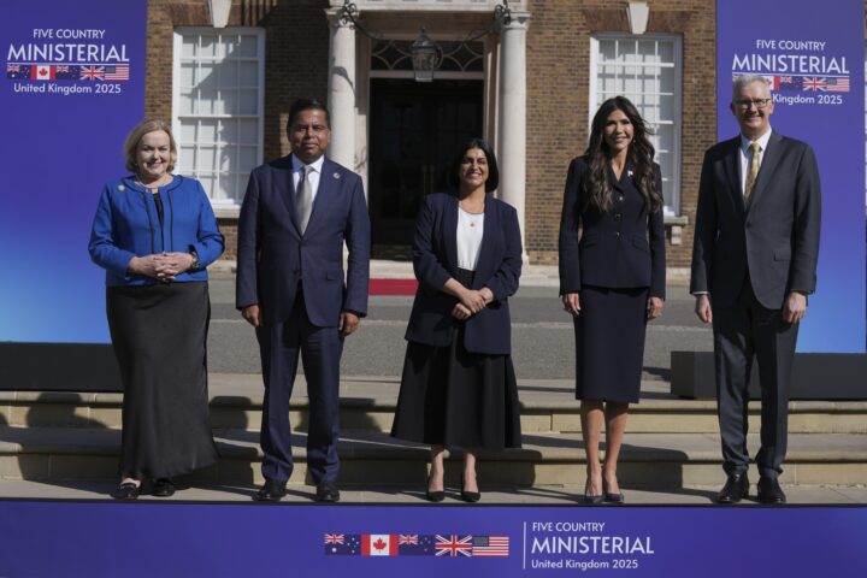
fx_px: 1686
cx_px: 434
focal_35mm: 70
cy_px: 289
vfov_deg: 19.5
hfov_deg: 28.8
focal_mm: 70
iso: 100
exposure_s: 1/1000
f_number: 6.3
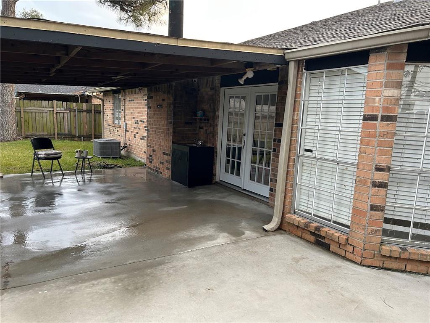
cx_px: 215
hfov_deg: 67.3
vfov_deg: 53.1
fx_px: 323
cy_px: 162
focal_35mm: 26
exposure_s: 1/115
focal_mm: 5.7
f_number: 1.5
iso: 125
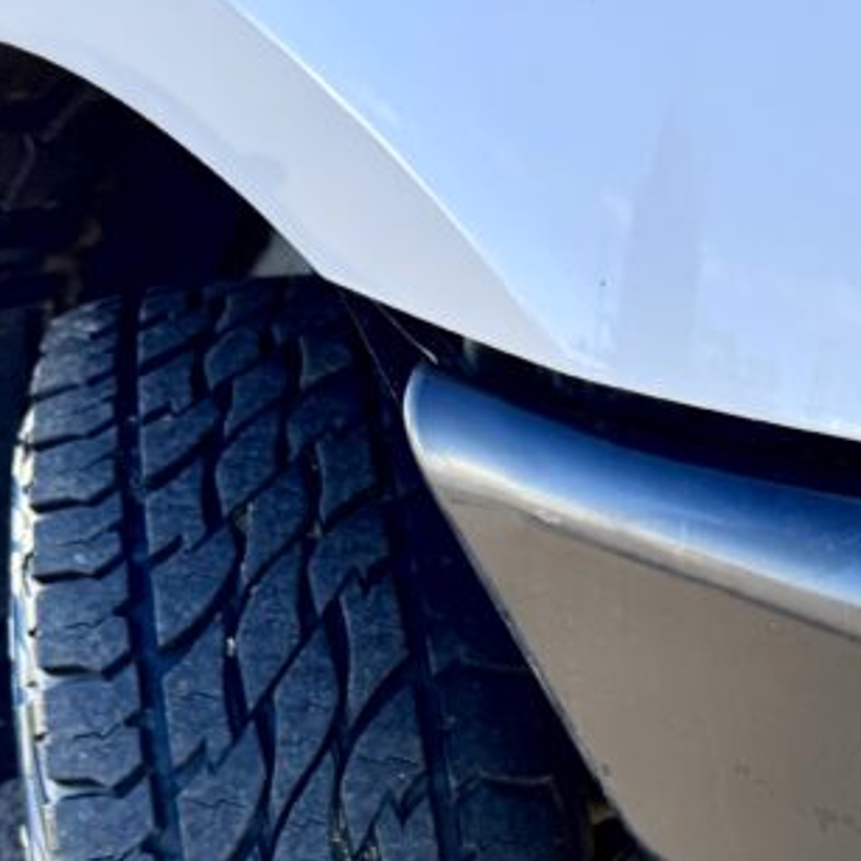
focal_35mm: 55
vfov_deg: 30.0
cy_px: 742
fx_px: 1548
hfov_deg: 30.6
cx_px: 634
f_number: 1.78
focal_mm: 6.76
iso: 80
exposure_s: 1/671
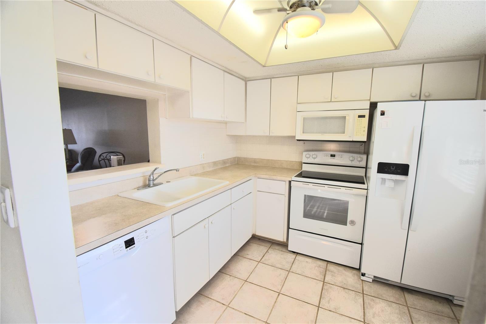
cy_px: 162
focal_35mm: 15
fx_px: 202
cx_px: 243
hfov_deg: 100.4
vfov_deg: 77.3
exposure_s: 1/161
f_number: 6.3
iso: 400
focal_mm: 10
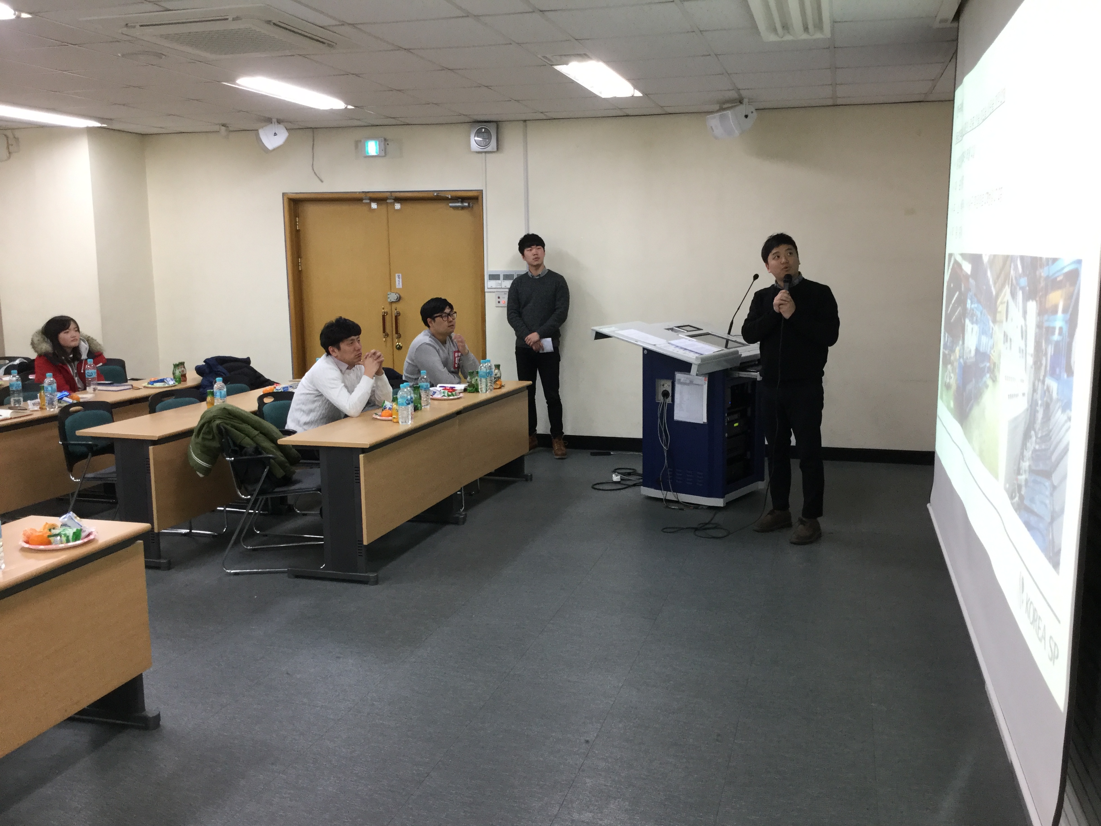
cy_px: 413
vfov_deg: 45.4
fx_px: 986
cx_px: 550
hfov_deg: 58.4
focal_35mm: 31
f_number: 2.4
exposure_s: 1/30
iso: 64
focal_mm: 3.3
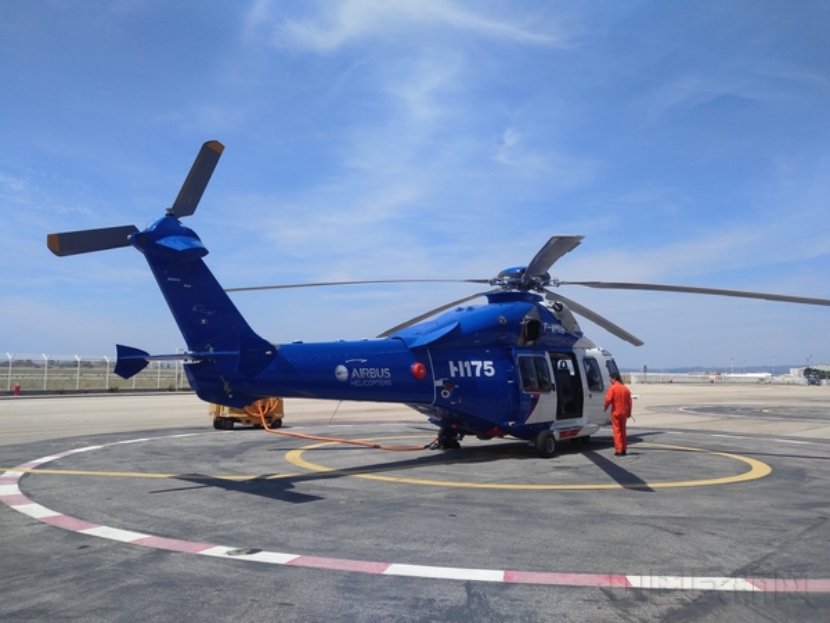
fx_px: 647
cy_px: 312
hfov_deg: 65.3
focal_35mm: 27
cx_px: 415
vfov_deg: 51.4
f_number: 2
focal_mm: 3.66
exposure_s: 1/3200
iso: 100
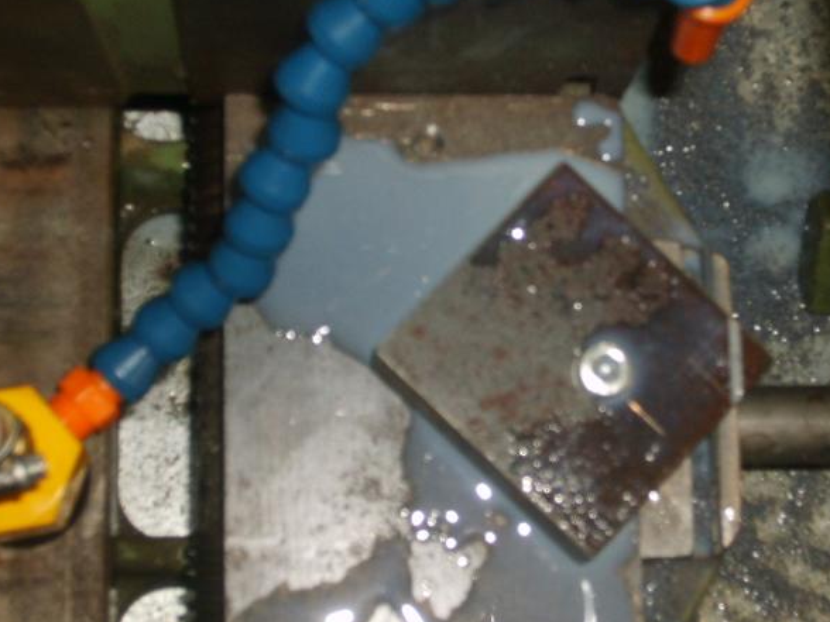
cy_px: 292
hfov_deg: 23.5
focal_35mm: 83
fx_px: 1990
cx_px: 504
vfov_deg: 17.8
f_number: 3.6
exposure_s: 1/60
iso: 100
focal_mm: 10.3
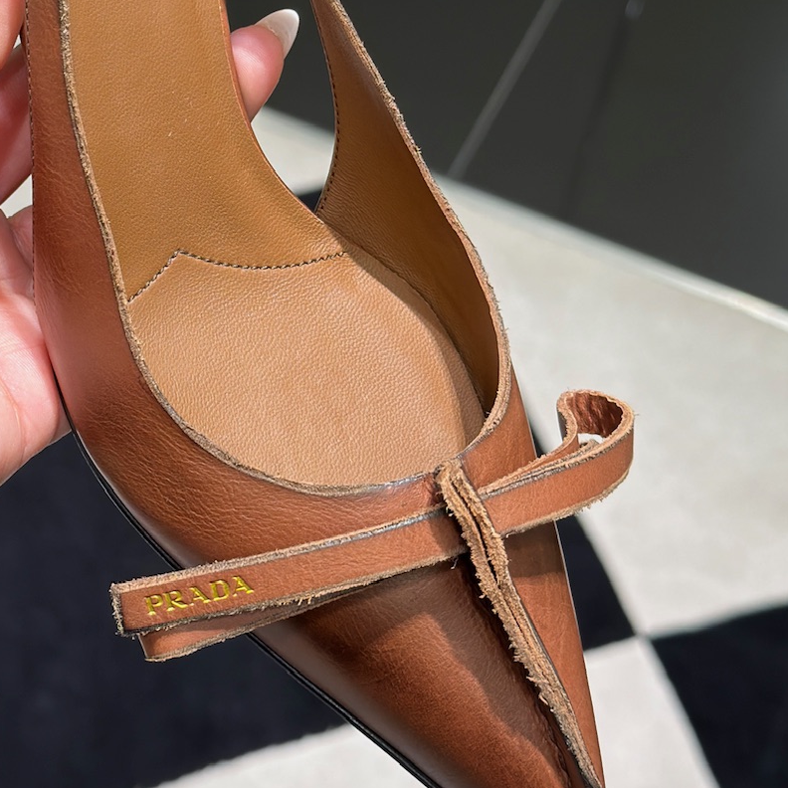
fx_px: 2060
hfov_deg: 21.6
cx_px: 257
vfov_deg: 21.5
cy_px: 189
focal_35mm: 80
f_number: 1.78
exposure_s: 1/125
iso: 80
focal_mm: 6.76
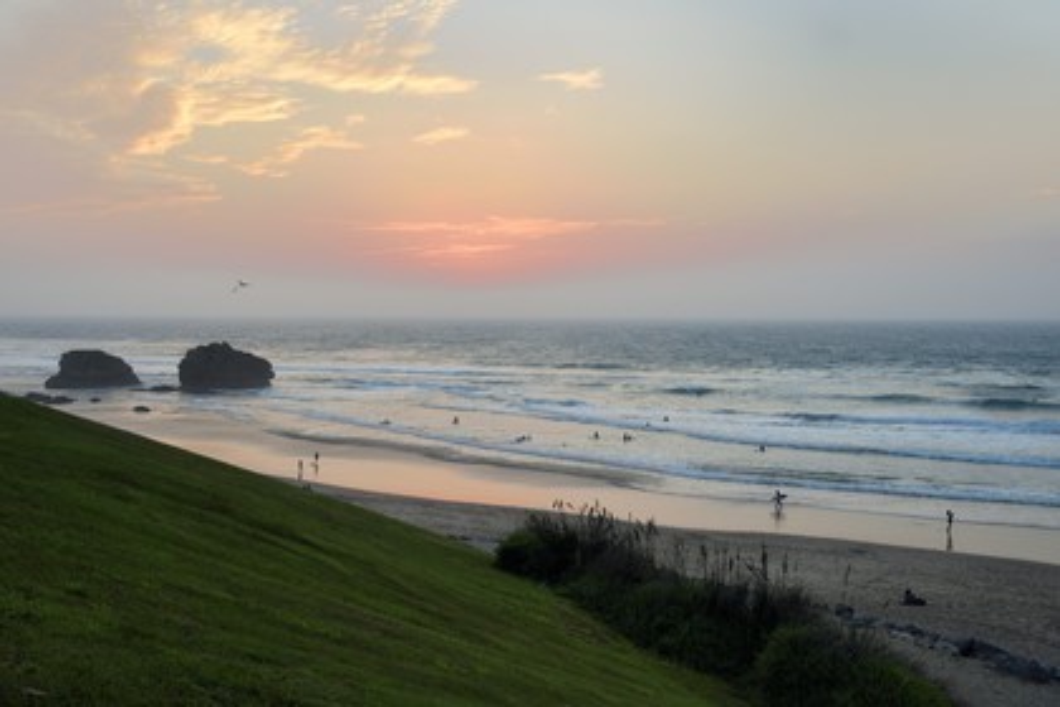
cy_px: 354
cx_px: 530
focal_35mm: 40
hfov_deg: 48.5
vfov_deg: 33.4
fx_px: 1178
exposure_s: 1/125
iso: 200
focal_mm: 40
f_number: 7.1
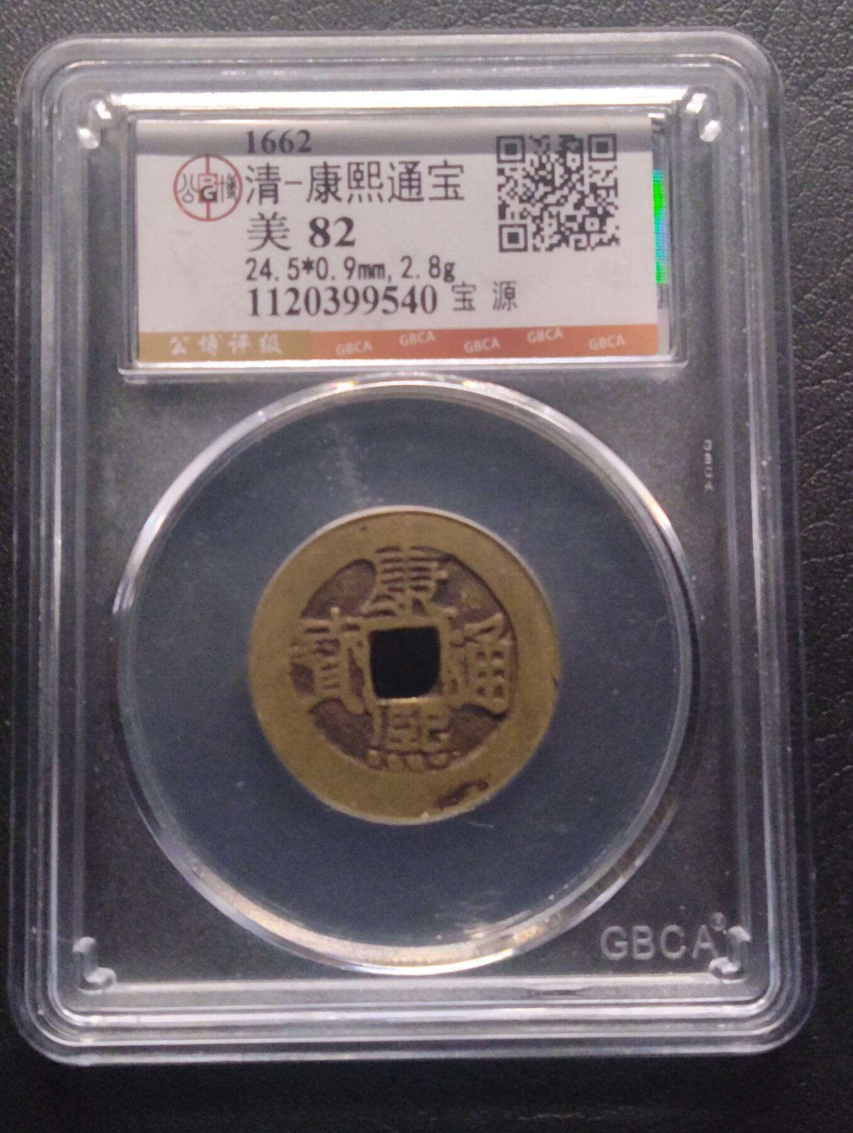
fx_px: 1639
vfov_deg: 38.1
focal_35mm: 50
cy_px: 566
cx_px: 426
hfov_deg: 29.2
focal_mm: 3.42
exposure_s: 1/100
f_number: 2.2
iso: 800
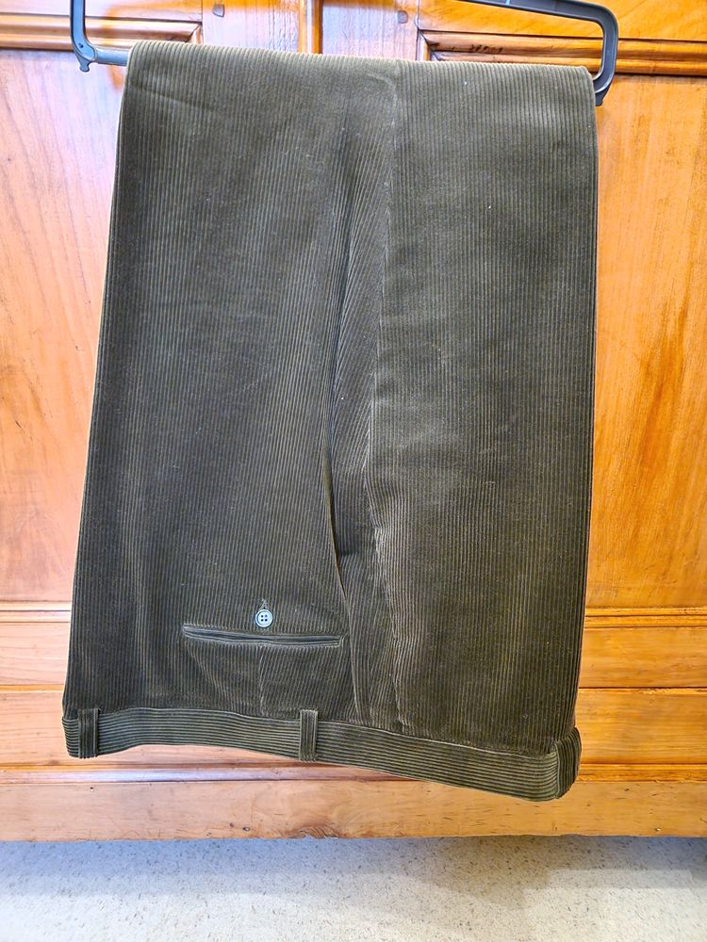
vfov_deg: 73.9
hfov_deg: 58.9
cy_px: 471
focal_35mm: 23
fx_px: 626
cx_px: 354
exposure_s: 1/13
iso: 1250
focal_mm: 5.4
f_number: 1.8
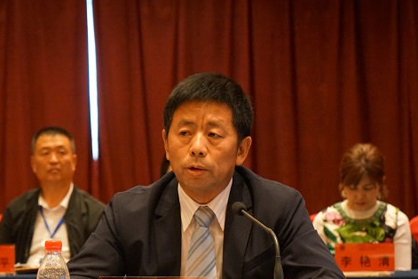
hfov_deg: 19.6
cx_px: 164
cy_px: 196
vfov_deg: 13.1
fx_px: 1207
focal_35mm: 104
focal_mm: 70
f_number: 5.6
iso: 6400
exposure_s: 1/100
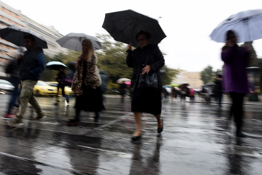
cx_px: 131
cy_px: 88
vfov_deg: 53.2
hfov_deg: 73.7
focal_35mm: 24
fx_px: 175
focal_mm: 24
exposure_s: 1/20
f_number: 10
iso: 500
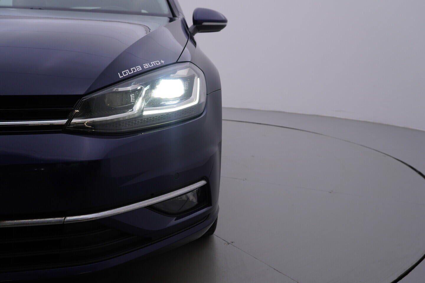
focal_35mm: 36
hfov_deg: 53.1
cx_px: 212
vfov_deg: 36.9
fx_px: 425
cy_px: 142
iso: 125
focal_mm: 24
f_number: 5
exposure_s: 1/125
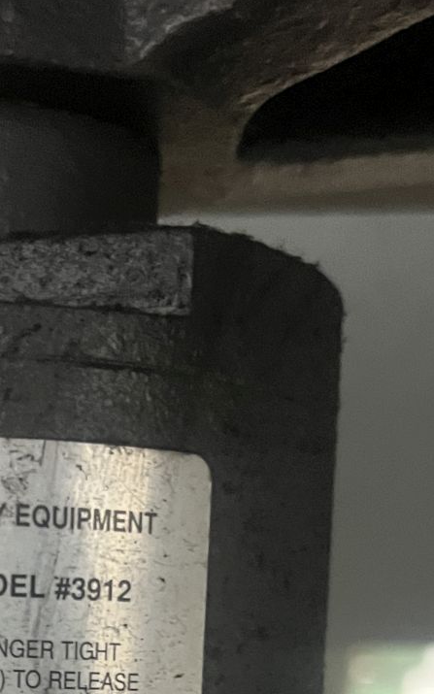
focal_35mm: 72
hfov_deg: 17.9
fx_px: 1362
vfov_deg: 25.9
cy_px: 808
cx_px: 58
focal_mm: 5.7
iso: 640
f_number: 1.5
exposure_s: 1/40
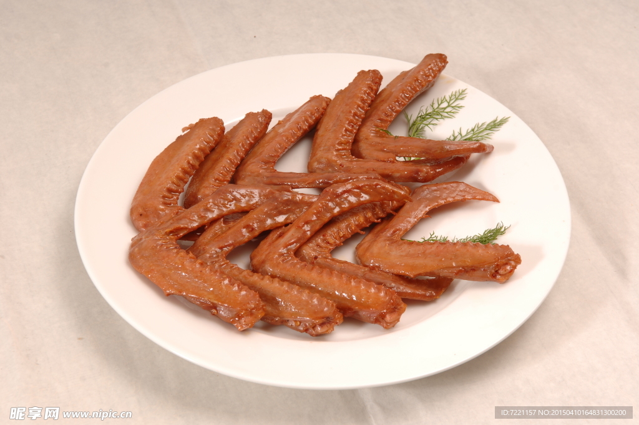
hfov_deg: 26.0
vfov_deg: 17.4
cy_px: 212
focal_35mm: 78
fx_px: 1383
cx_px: 320
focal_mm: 52
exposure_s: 1/125
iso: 100
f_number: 9
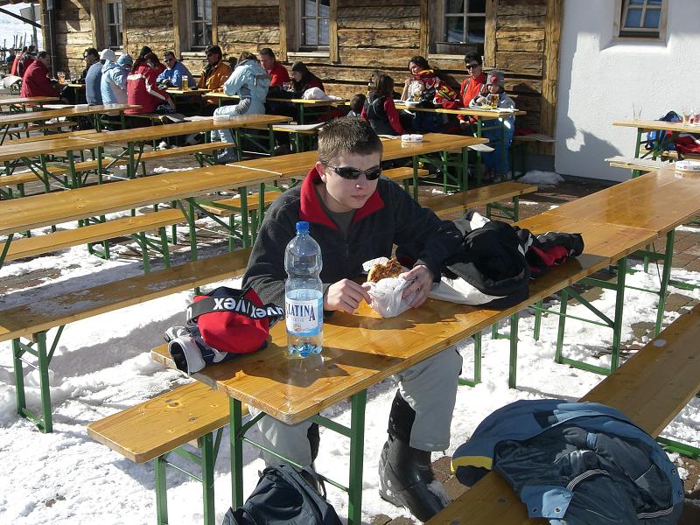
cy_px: 262
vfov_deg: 37.7
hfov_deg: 49.0
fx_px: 768
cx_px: 350
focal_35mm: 38
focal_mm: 6.3
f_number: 4.4
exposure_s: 1/640
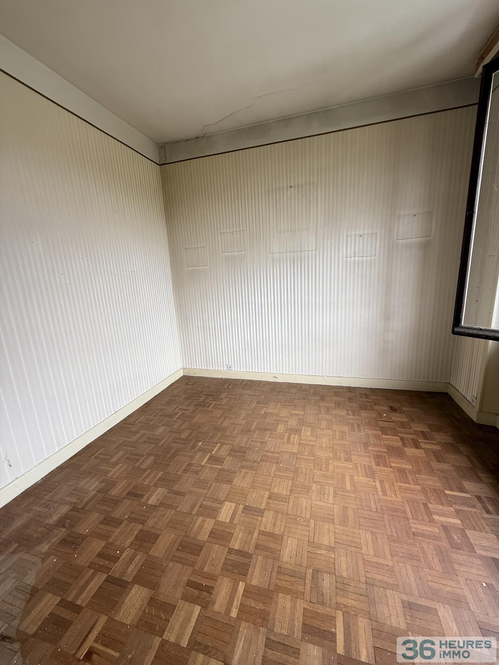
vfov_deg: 102.1
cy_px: 332
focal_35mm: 14
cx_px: 250
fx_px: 269
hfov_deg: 85.7
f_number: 2.2
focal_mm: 2.22
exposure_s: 1/99
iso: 80
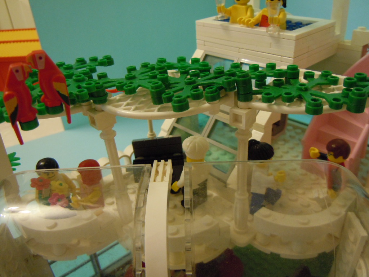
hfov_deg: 60.0
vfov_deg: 46.8
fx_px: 320
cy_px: 138
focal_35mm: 30
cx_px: 184
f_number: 3.5
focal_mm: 5.4
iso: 400
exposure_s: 1/13
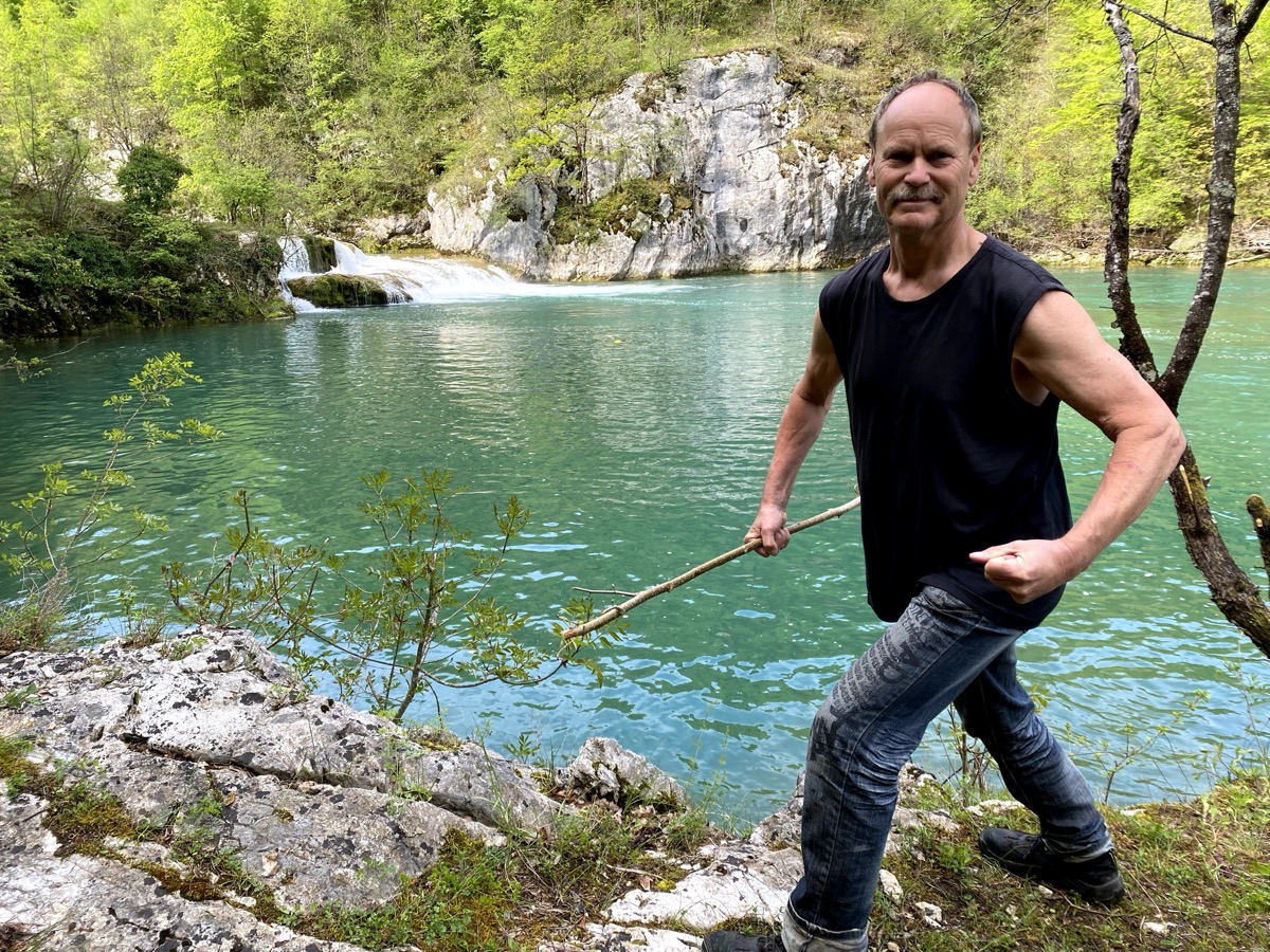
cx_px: 635
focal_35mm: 26
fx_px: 954
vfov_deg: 53.1
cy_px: 476
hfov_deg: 67.3
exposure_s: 1/344
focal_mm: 4.25
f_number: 1.8
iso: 32
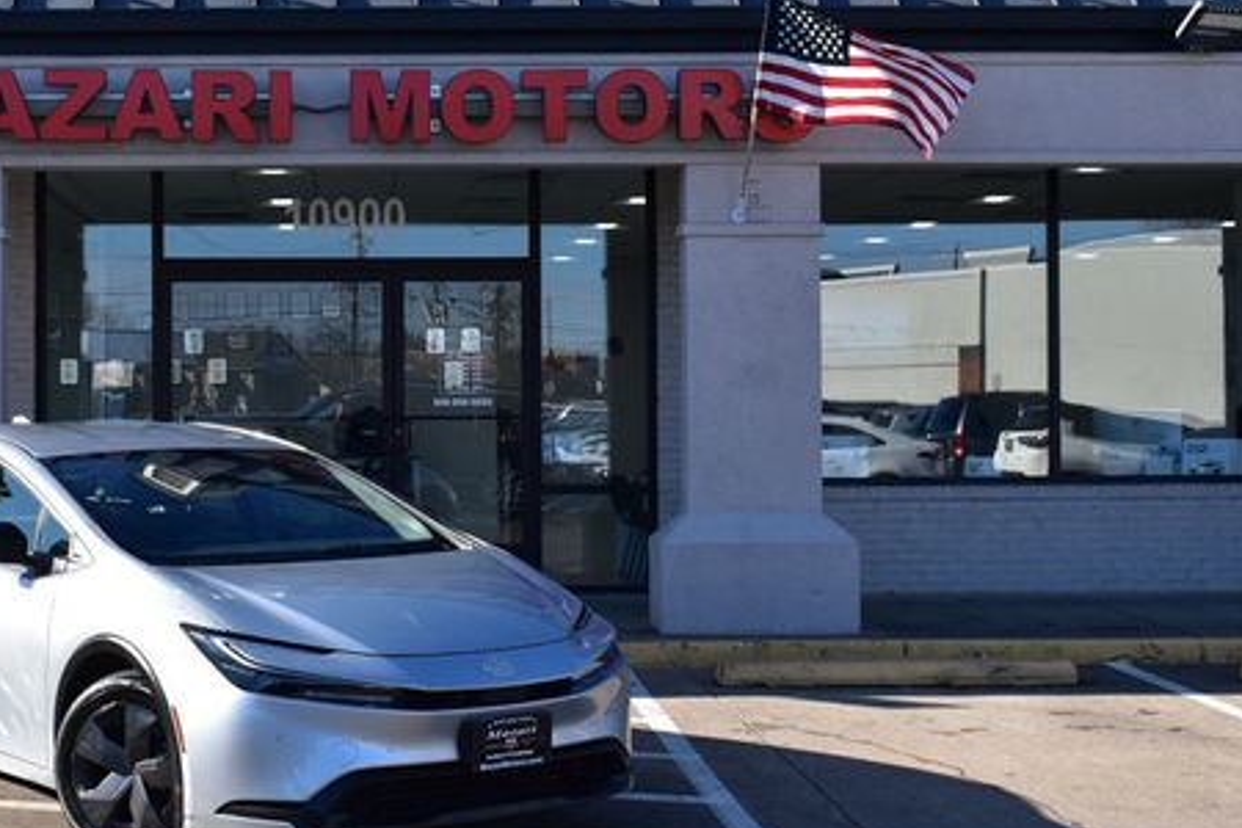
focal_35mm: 64
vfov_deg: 21.2
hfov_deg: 31.0
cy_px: 395
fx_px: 2208
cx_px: 364
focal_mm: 30
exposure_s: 1/400
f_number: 11
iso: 400
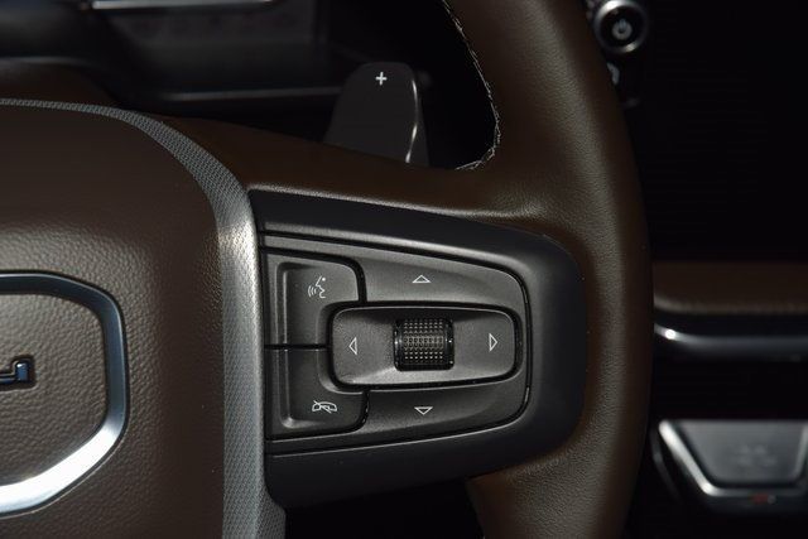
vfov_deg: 13.0
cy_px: 270
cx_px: 404
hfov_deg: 19.5
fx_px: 2357
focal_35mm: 105
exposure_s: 1/125
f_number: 8
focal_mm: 70
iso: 100
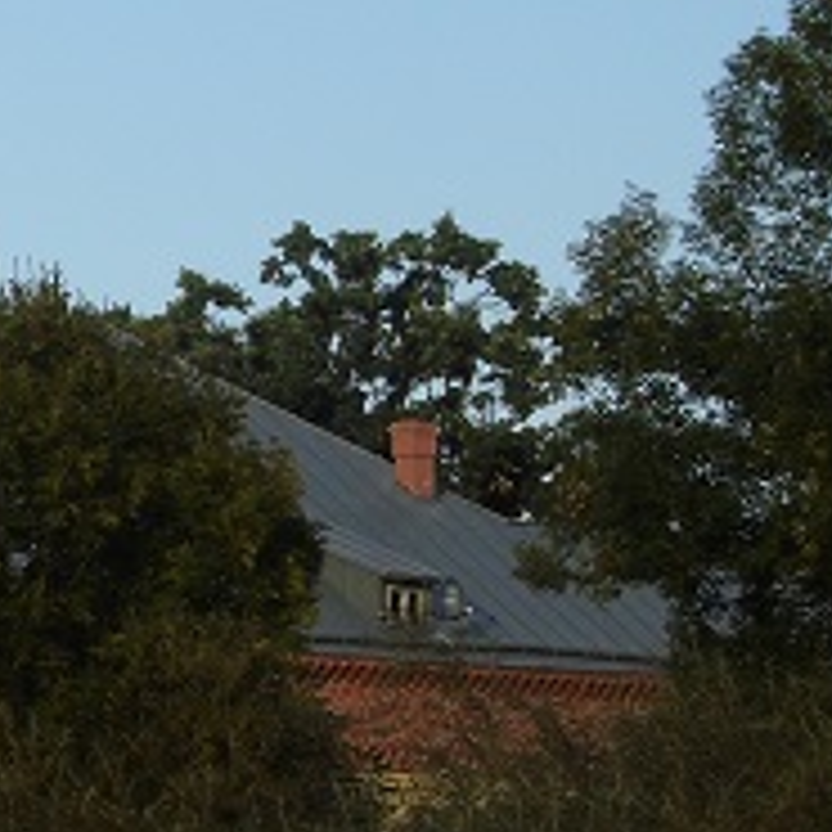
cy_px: 456
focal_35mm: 414
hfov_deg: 4.2
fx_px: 11258
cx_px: -405
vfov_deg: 4.2
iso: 80
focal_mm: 22
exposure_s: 1/250
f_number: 4.8
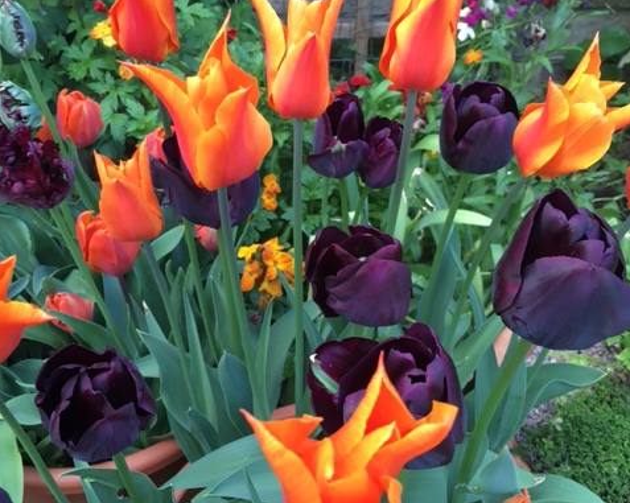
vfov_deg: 39.1
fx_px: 708
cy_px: 251
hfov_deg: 48.0
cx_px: 316
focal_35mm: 38
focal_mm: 4.15
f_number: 2.2
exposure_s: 1/33
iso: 25
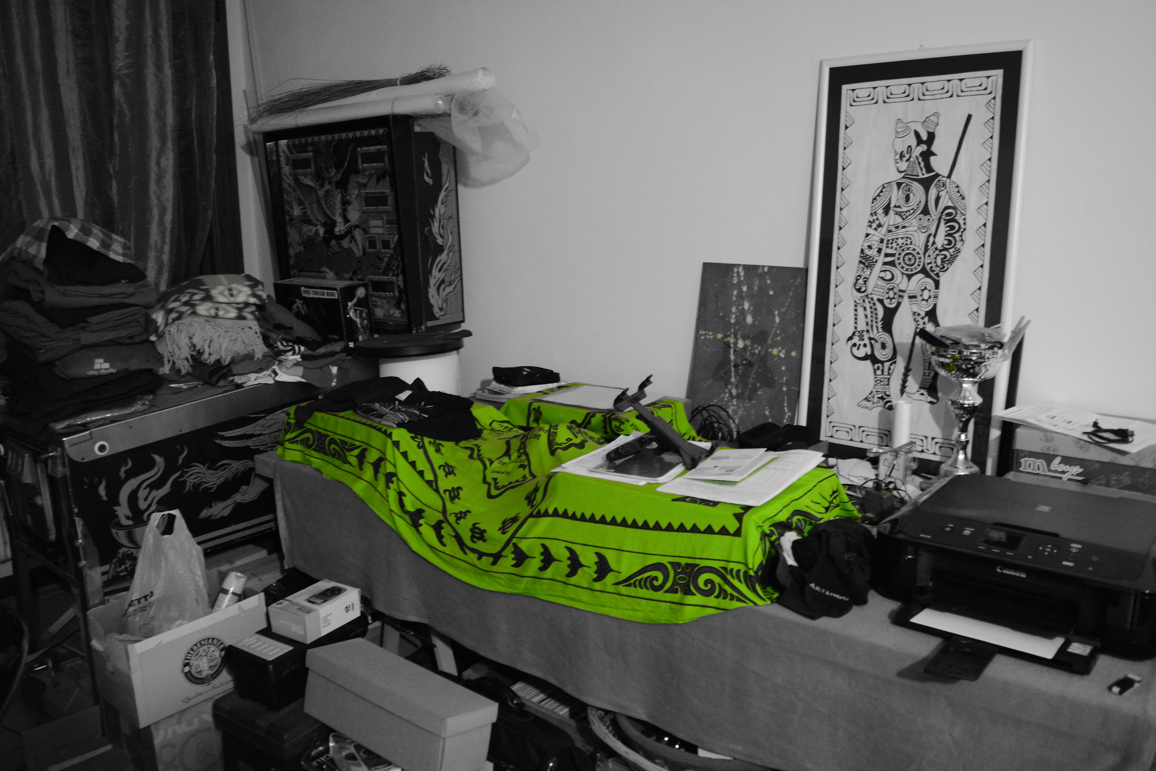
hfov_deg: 67.4
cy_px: 386
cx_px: 578
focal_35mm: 27
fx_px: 867
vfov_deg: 47.9
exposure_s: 1/20
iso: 3200
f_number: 3.5
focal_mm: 18
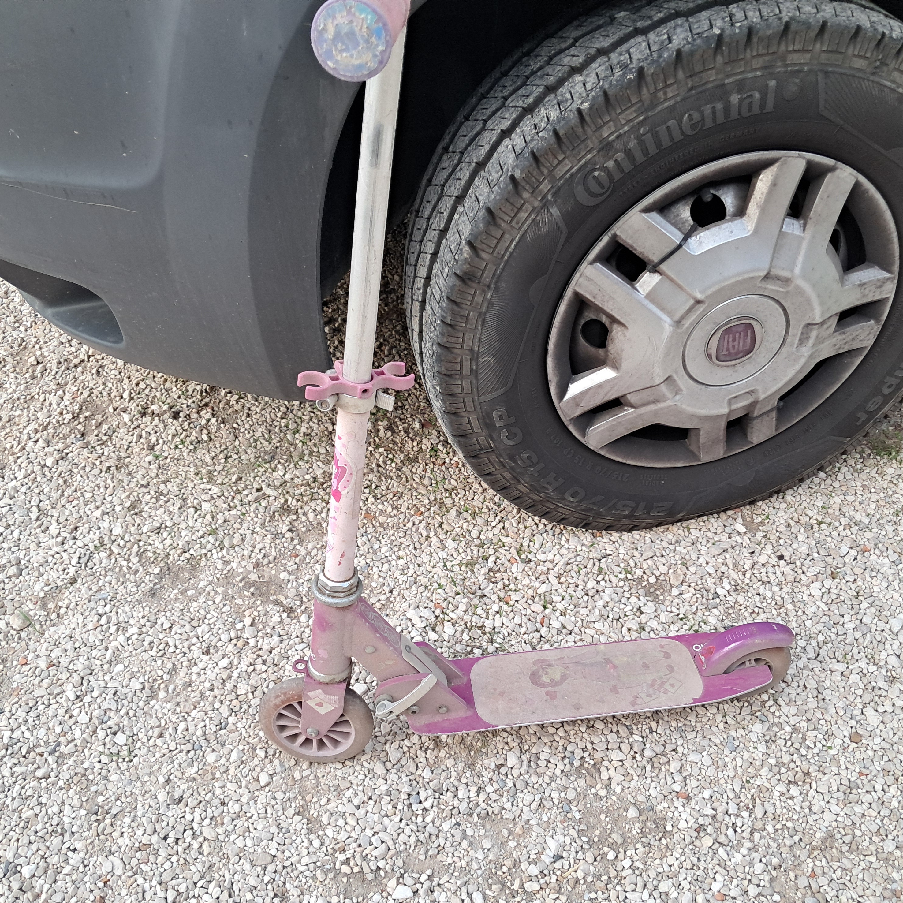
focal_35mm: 33
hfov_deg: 49.7
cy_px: 468
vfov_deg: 49.7
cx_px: 486
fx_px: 974
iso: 80
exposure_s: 1/60
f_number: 1.8
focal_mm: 4
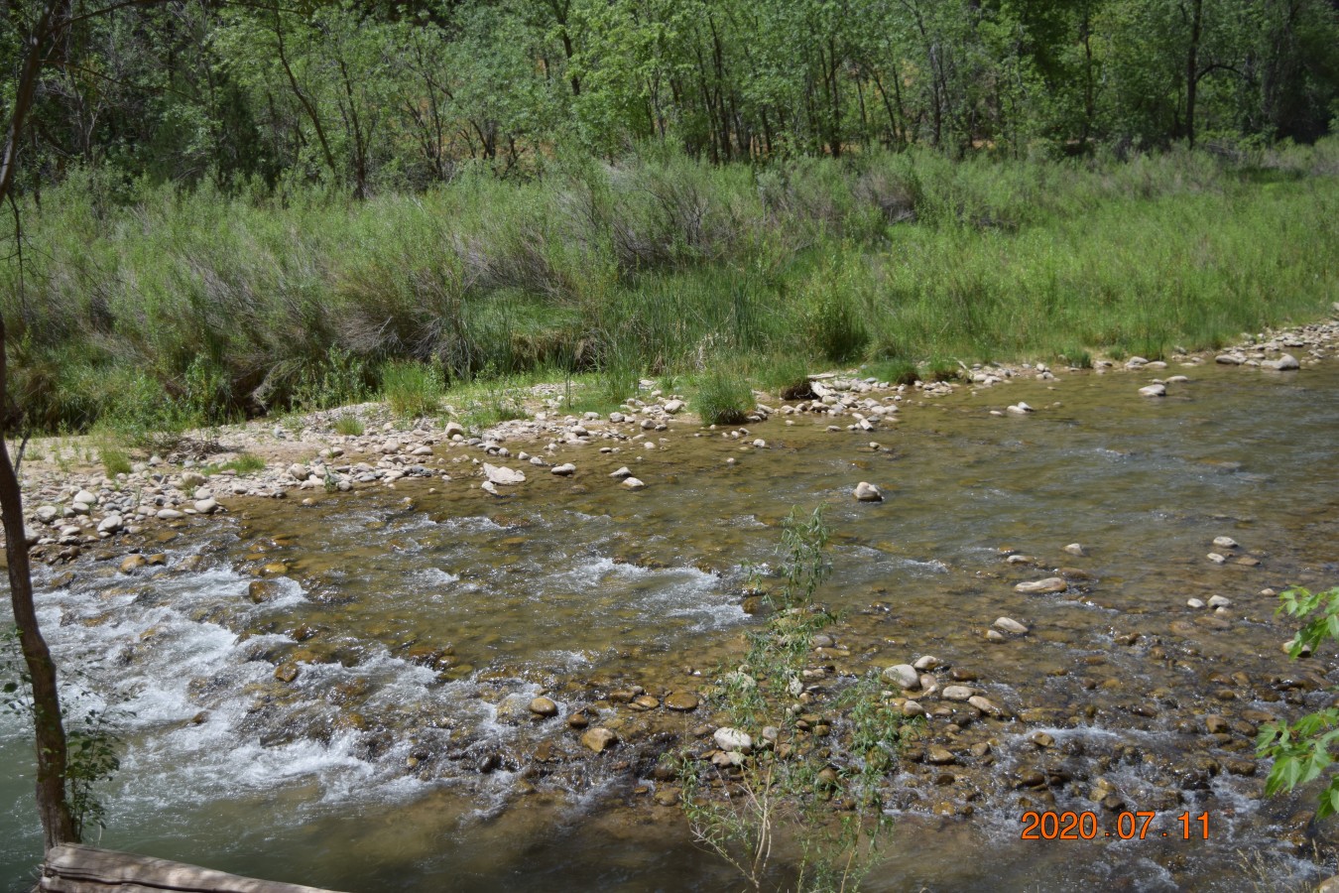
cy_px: 446
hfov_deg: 45.0
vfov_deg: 30.8
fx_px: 1618
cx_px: 670
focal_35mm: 44
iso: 200
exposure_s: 1/1250
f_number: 4.2
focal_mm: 29
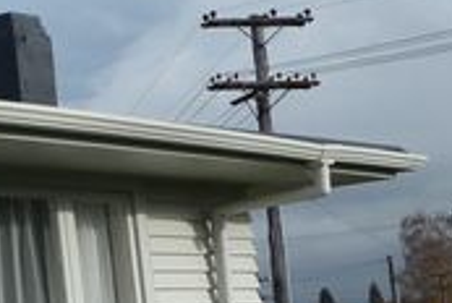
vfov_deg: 11.0
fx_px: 1560
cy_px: 298
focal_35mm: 124
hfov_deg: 14.5
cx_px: -368
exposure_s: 1/1000
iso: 100
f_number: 3.3
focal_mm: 4.7
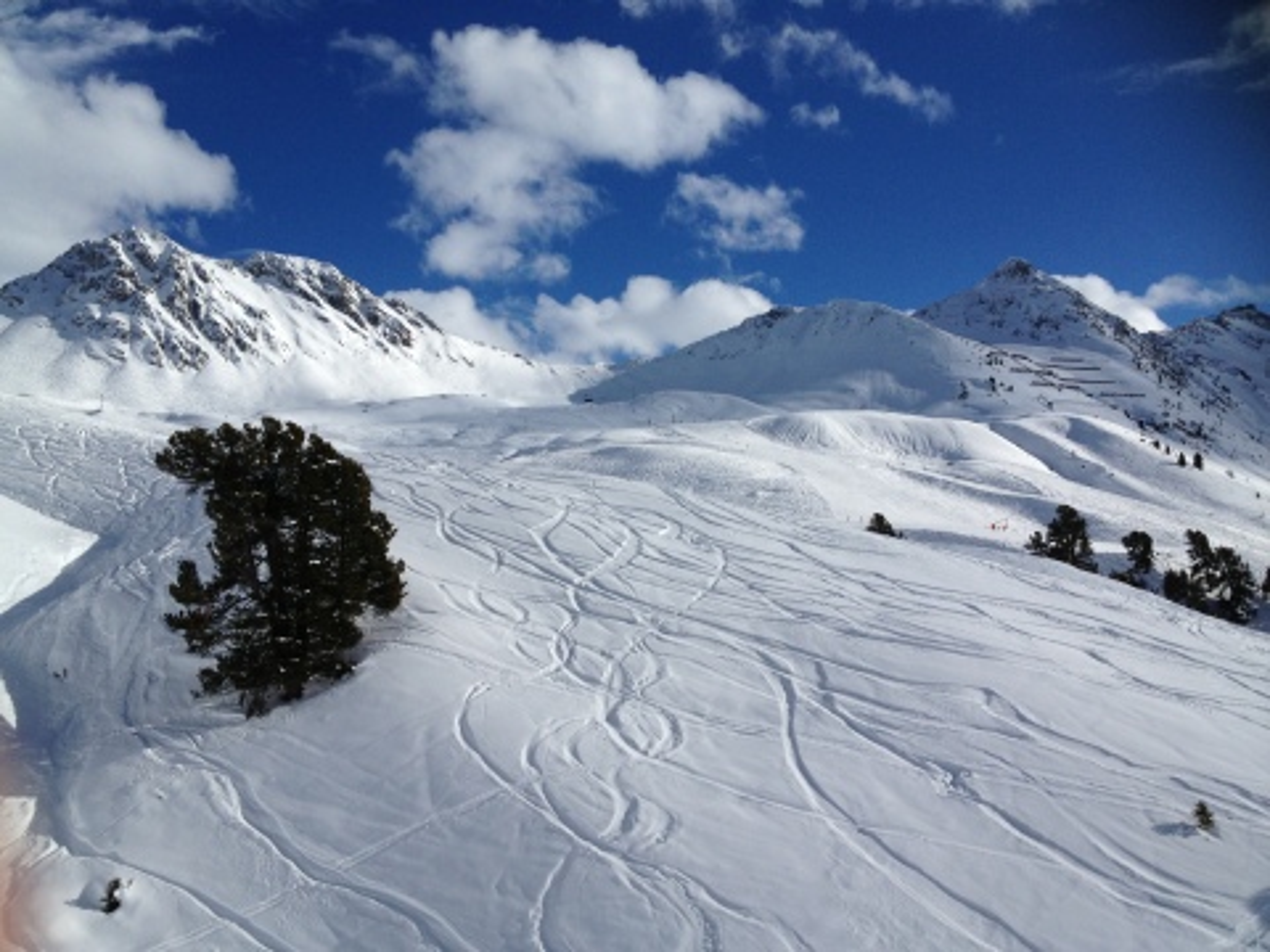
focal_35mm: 35
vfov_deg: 40.7
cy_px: 476
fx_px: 1284
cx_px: 635
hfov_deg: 52.6
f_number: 2.4
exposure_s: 1/5525
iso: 50
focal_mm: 4.28
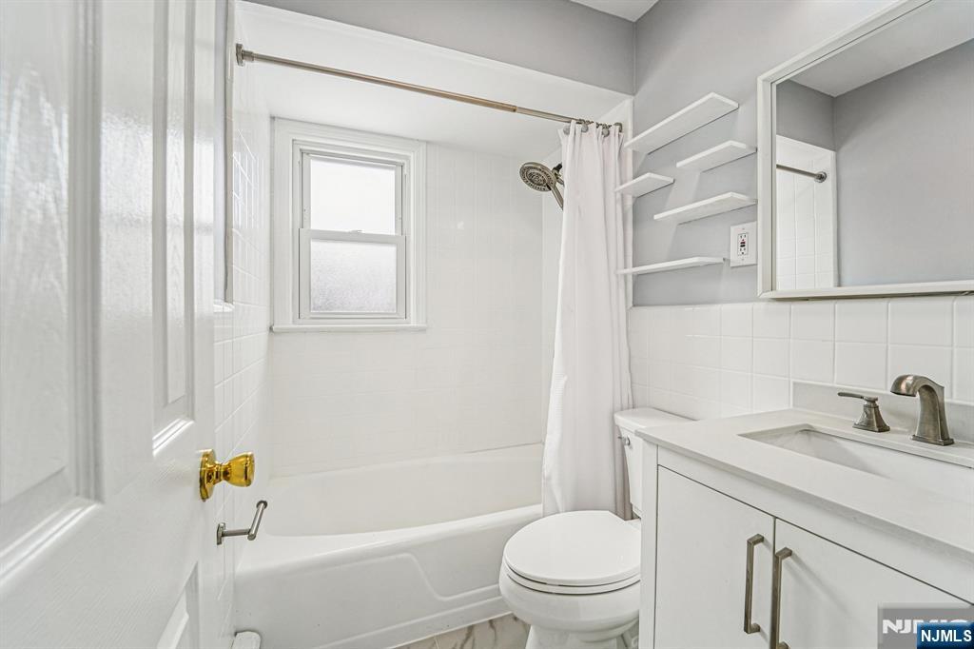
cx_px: 487
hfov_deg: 104.3
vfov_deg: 81.2
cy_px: 324
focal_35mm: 14
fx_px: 379
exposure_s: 1/160
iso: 400
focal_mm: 14
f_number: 8
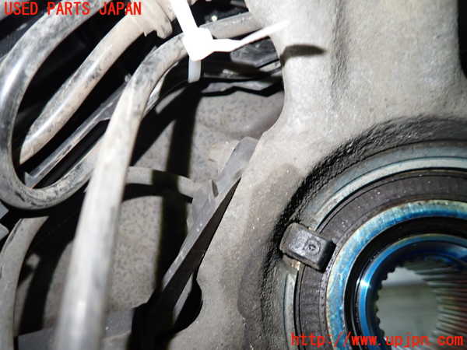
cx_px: 234
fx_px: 337
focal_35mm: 25
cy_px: 175
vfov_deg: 54.9
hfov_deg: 69.4
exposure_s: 1/30
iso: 400
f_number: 2
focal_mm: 4.5
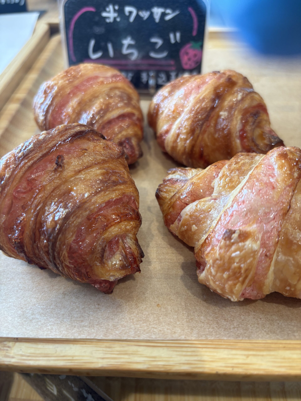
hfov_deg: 53.1
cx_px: 150
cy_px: 200
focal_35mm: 26
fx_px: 301
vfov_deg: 67.3
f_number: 1.6
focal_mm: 5.96
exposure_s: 1/120
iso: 100
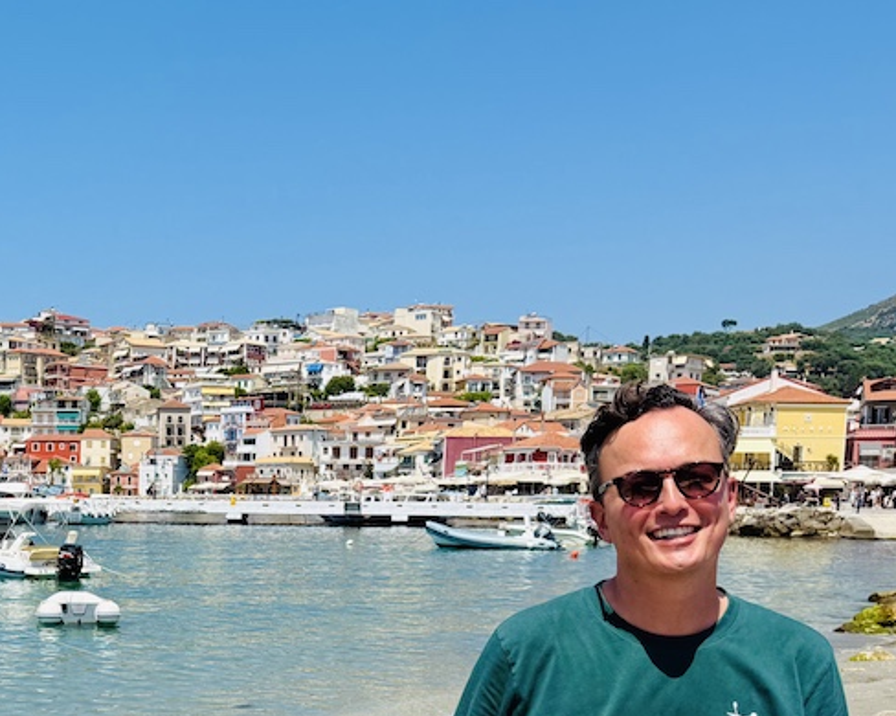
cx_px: 84
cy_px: 637
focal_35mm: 48
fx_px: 1272
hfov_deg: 36.3
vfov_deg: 30.1
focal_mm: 6.76
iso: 80
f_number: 1.78
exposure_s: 1/6173
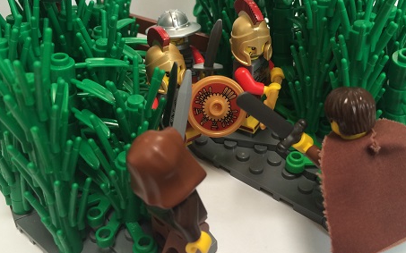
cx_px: 207
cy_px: 81
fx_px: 431
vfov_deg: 32.4
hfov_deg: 50.4
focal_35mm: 39
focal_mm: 4.12
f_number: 2.2
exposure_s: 1/30
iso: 50
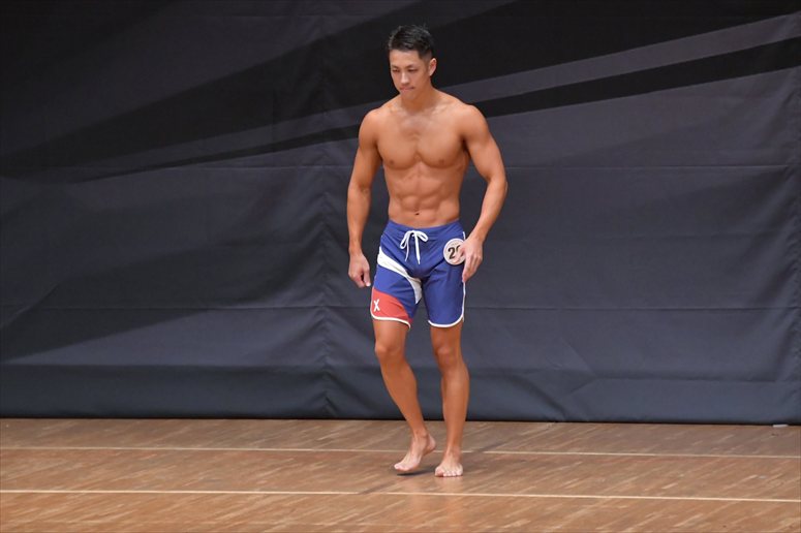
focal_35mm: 315
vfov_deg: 4.4
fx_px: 7005
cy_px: 266
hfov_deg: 6.5
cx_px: 400
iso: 6400
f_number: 5.6
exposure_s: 1/400
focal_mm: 210
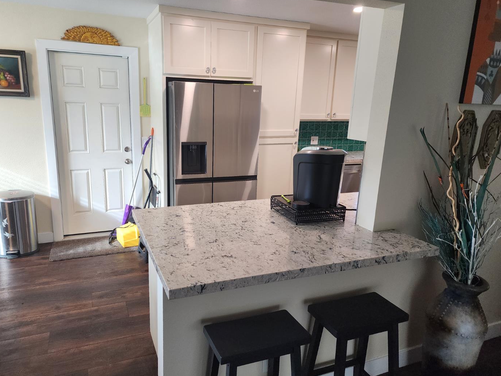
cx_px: 233
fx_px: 362
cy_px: 188
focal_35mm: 25
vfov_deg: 54.9
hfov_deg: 69.3
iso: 160
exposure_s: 1/120
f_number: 1.8
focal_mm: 6.4
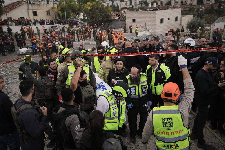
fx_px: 213
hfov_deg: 55.8
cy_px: 75
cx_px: 112
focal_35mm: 34
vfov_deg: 38.9
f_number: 4
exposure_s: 1/2500
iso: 500
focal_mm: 34
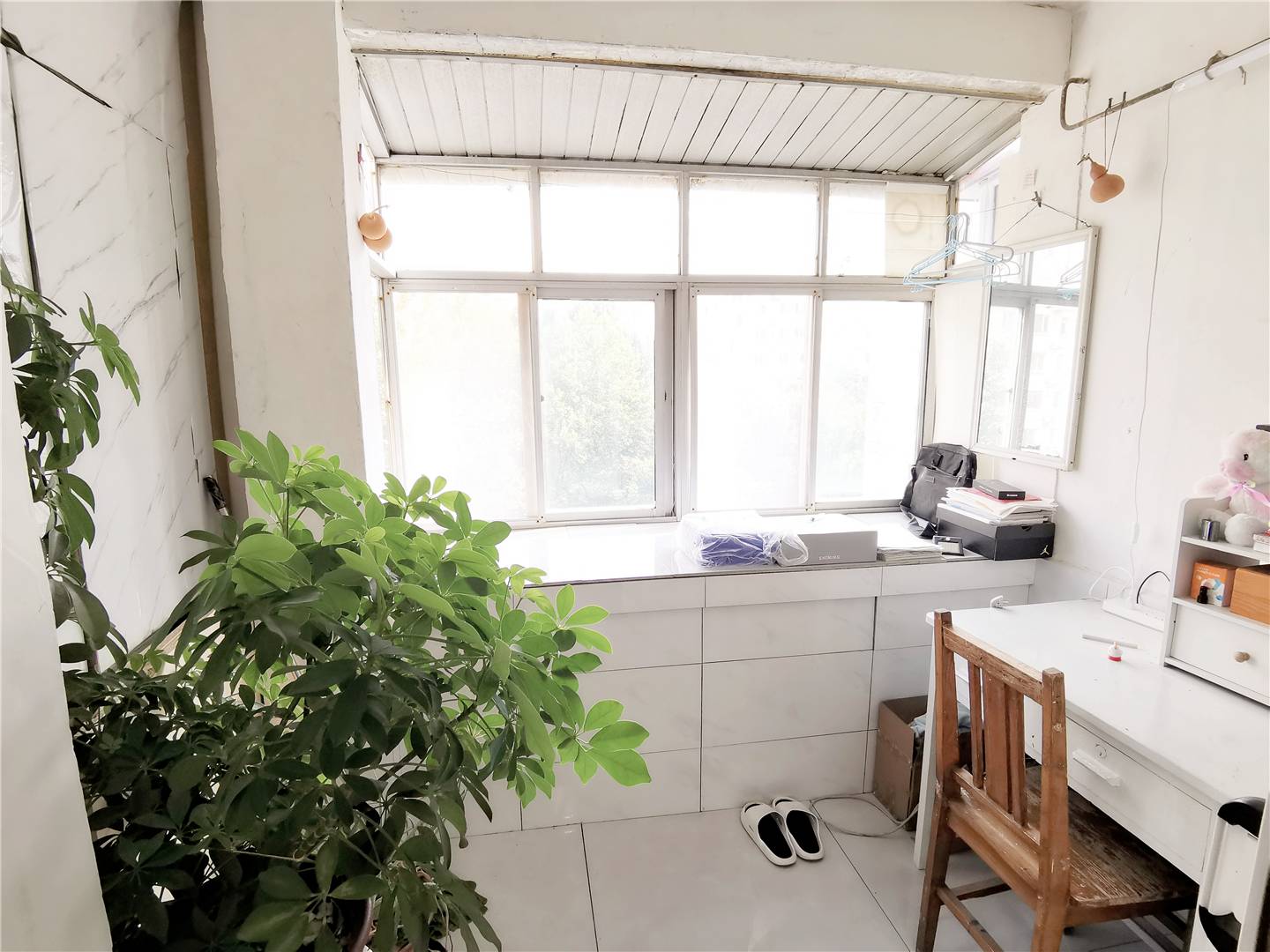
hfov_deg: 91.0
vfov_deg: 74.7
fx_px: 624
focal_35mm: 17
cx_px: 635
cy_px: 476
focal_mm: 2.26
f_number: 2.2
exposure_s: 1/100
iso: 64
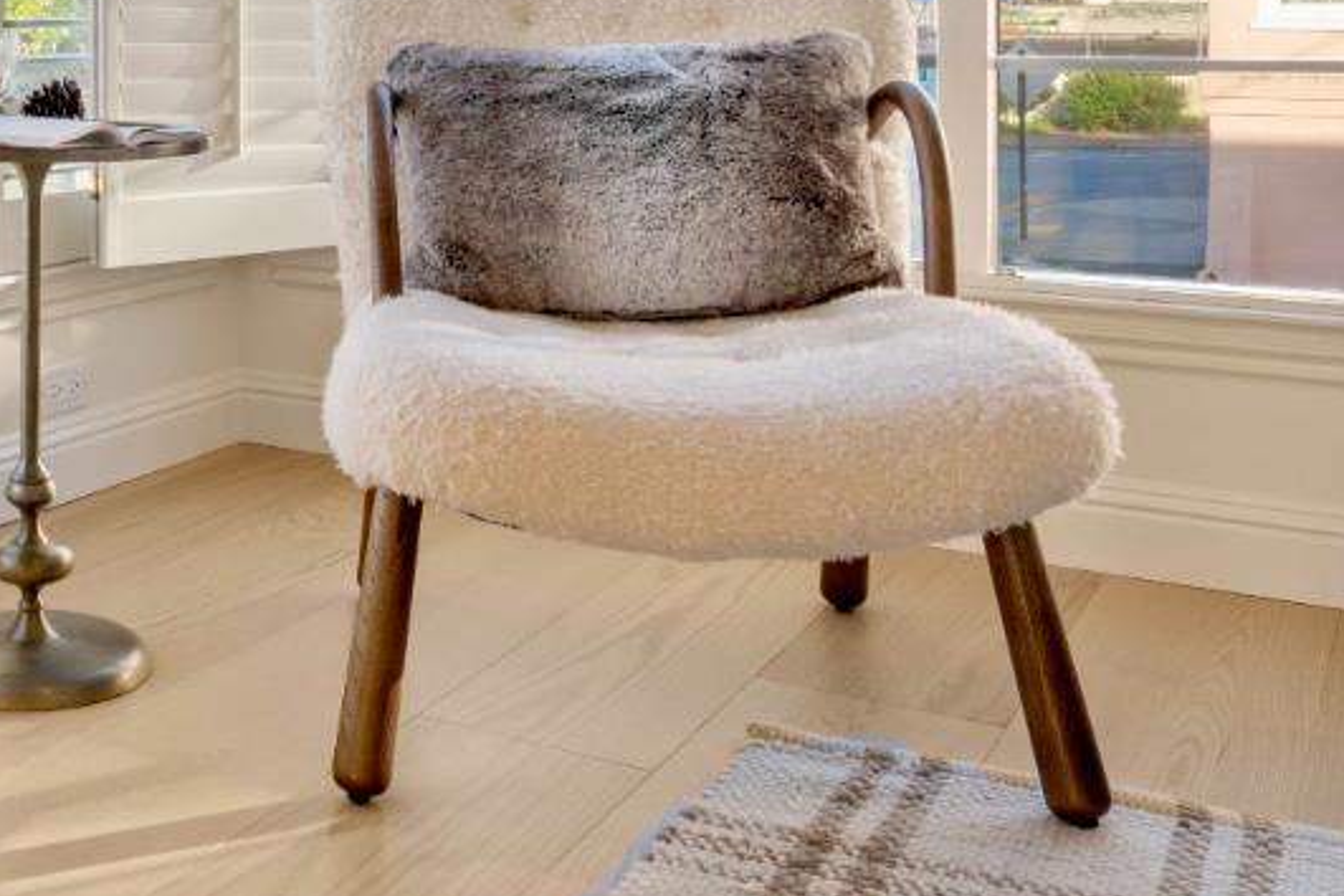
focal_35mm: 48
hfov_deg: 38.7
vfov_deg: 26.6
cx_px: 172
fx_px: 1792
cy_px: 13
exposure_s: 1/20
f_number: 16
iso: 250
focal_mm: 17
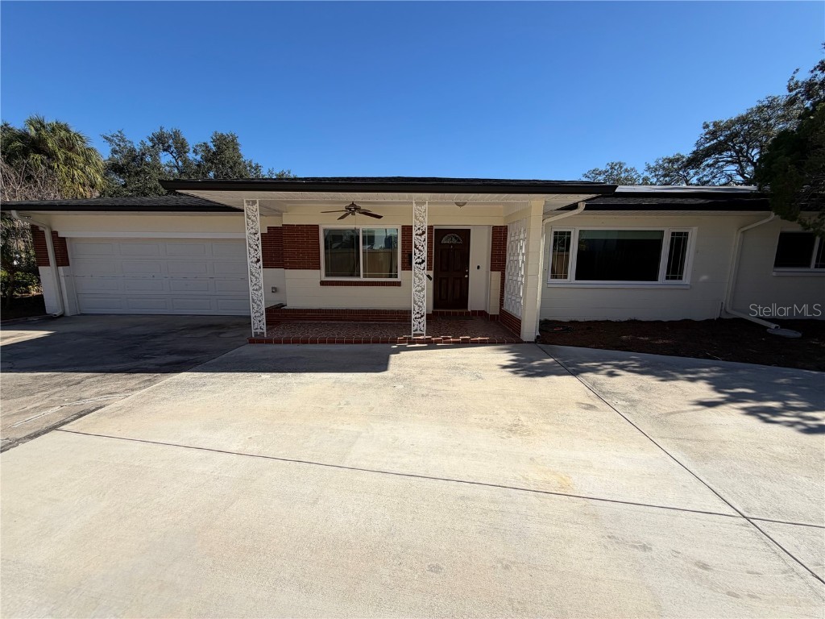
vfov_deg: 85.7
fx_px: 334
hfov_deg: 102.1
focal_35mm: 14
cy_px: 310
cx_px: 412
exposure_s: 1/942
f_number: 2.2
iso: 20
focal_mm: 2.22
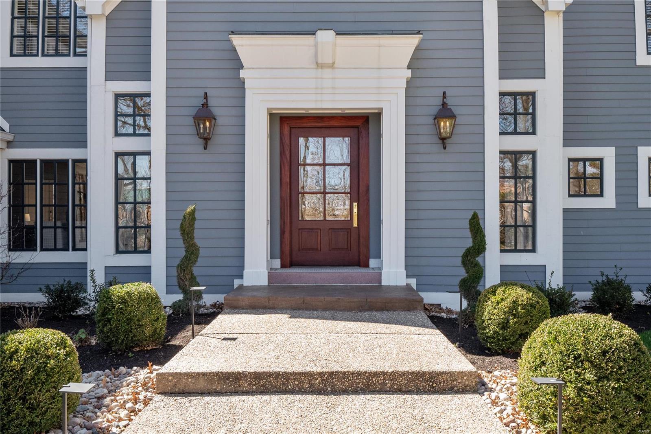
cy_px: 217
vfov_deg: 36.9
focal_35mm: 36
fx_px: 651
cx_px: 326
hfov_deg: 53.1
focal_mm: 18
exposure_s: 1/250
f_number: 8
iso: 400
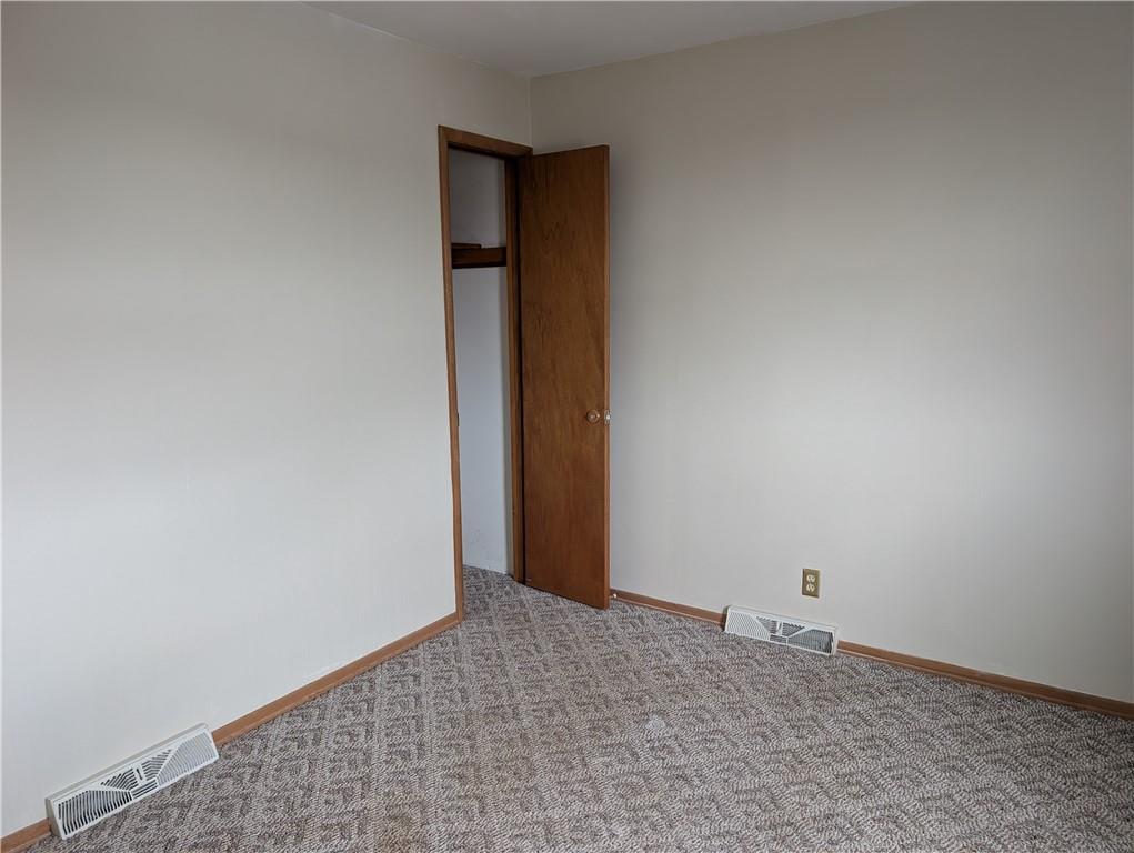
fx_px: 787
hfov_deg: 71.5
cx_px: 567
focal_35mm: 24
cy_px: 426
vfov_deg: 56.9
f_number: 1.68
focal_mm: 6.9
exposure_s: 1/261
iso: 990
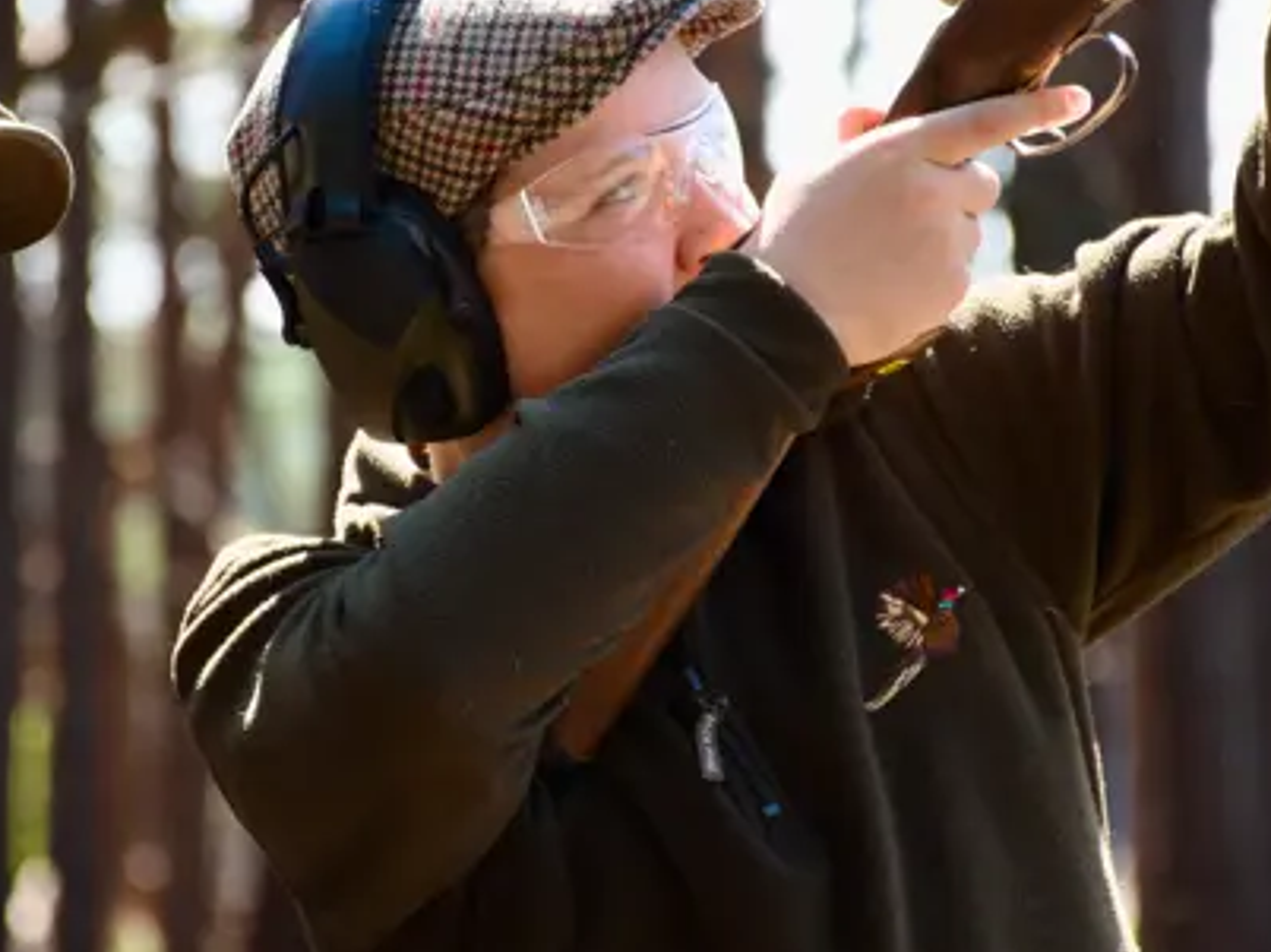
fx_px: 13284
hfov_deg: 5.5
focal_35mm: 362
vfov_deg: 4.1
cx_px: 560
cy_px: 335
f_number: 5.6
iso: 250
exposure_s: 1/160
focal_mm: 140
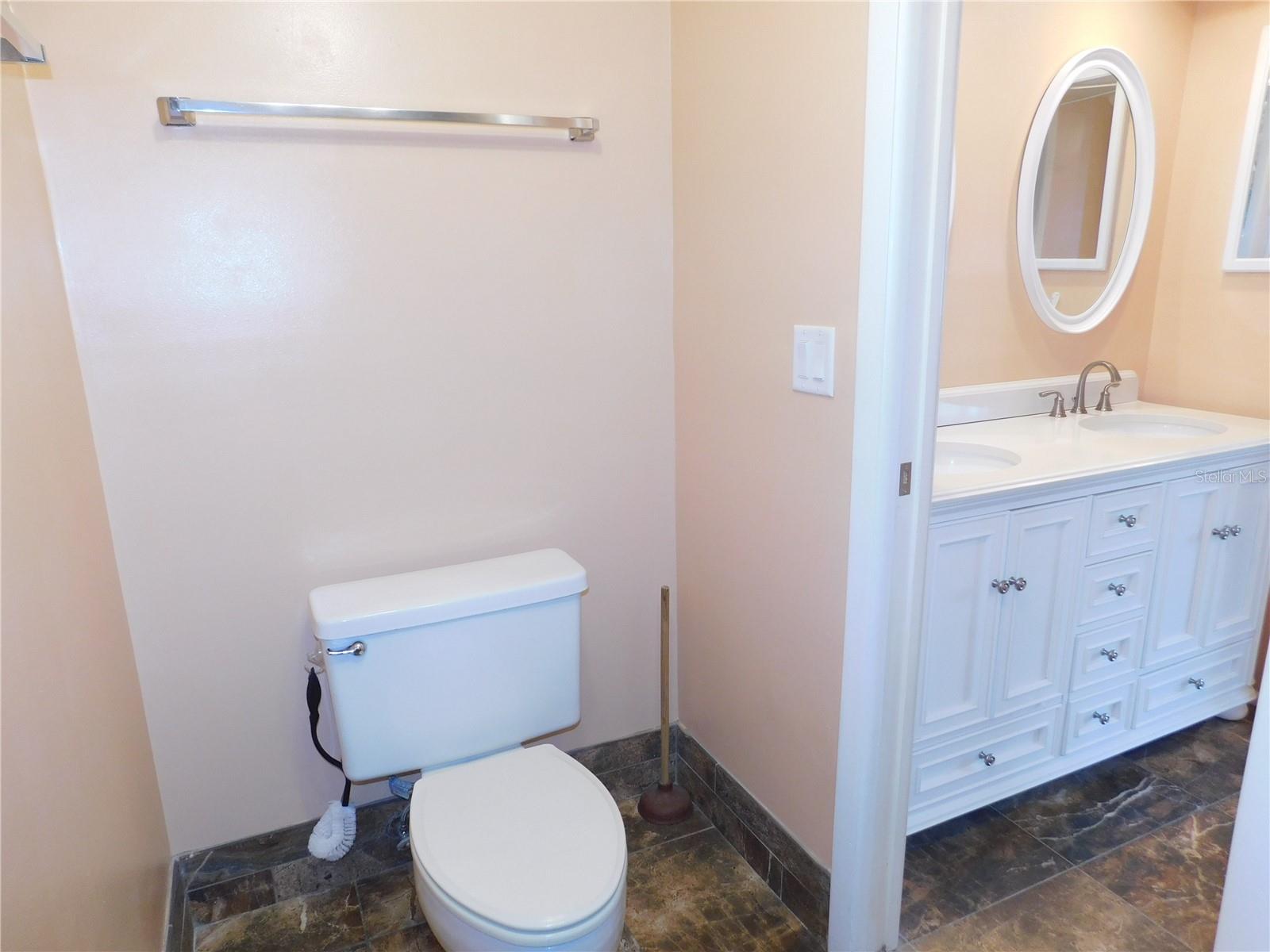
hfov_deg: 73.9
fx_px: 844
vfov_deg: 58.9
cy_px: 476
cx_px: 635
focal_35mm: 23
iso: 200
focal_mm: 4
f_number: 3
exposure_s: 1/30
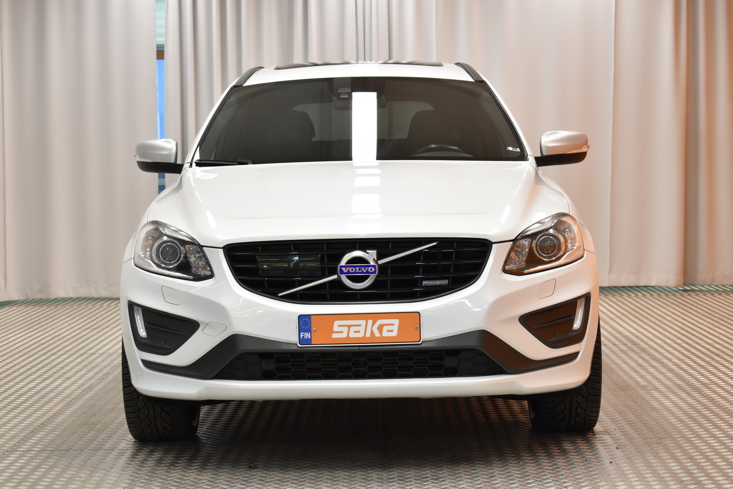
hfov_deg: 28.1
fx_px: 1466
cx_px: 366
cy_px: 244
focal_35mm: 72
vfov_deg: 18.9
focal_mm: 48
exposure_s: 1/80
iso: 1000
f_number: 5.3
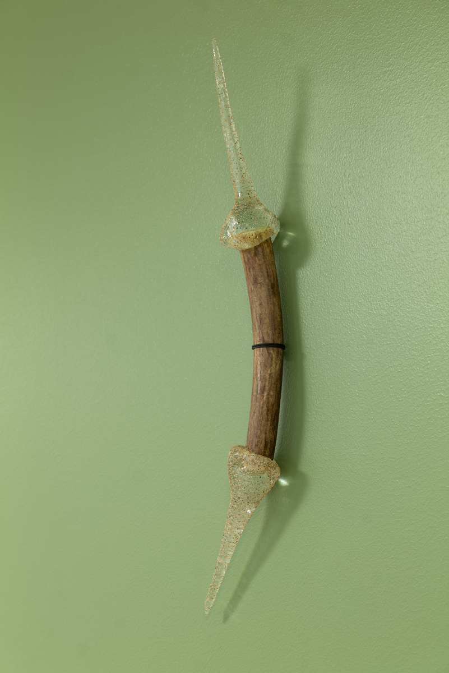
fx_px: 1458
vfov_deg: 26.0
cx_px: 224
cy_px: 336
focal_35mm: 78
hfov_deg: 17.5
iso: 100
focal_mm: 78
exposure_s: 1
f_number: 8
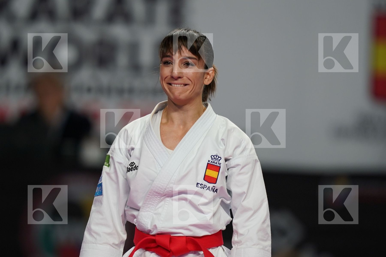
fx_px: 6433
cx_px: 193
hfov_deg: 3.4
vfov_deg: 2.3
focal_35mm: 600
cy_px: 128
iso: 500
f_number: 2.8
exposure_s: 1/400
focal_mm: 400
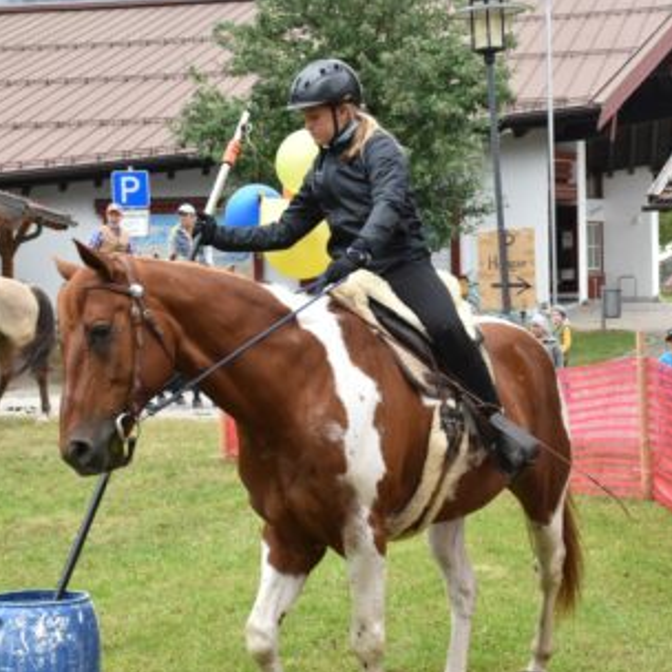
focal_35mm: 85
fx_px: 1867
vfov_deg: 20.4
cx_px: 364
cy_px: 371
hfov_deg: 20.4
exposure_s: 1/250
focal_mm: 38
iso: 400
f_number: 8
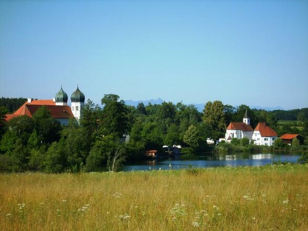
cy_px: 116
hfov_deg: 18.7
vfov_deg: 14.1
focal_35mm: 105
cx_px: 154
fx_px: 934
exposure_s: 1/500
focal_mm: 22.2
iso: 50
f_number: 5.1
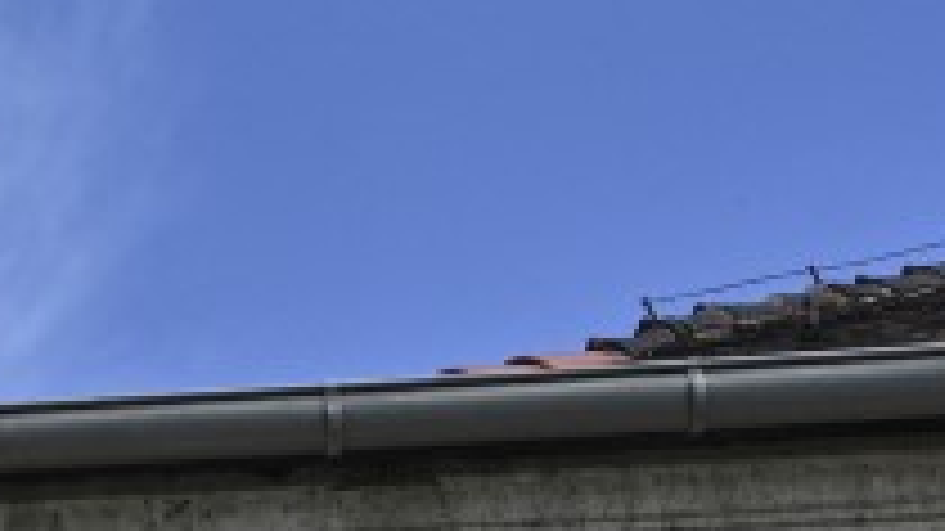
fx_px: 6990
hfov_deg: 6.9
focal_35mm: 279
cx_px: -1892
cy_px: 122
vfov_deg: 4.3
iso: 200
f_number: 10
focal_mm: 34.5
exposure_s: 1/400
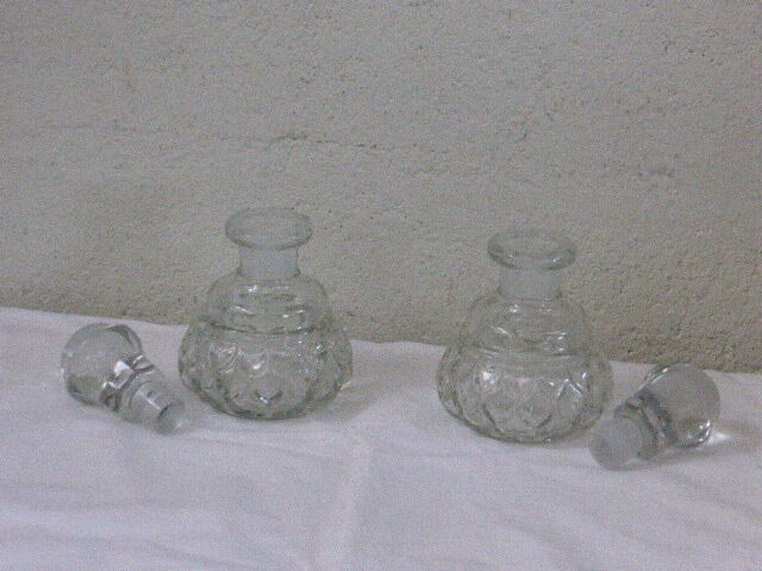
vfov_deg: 14.2
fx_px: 2289
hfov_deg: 18.9
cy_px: 286
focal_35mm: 104
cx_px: 381
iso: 1600
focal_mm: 17.1
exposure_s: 1/40
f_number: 5.3
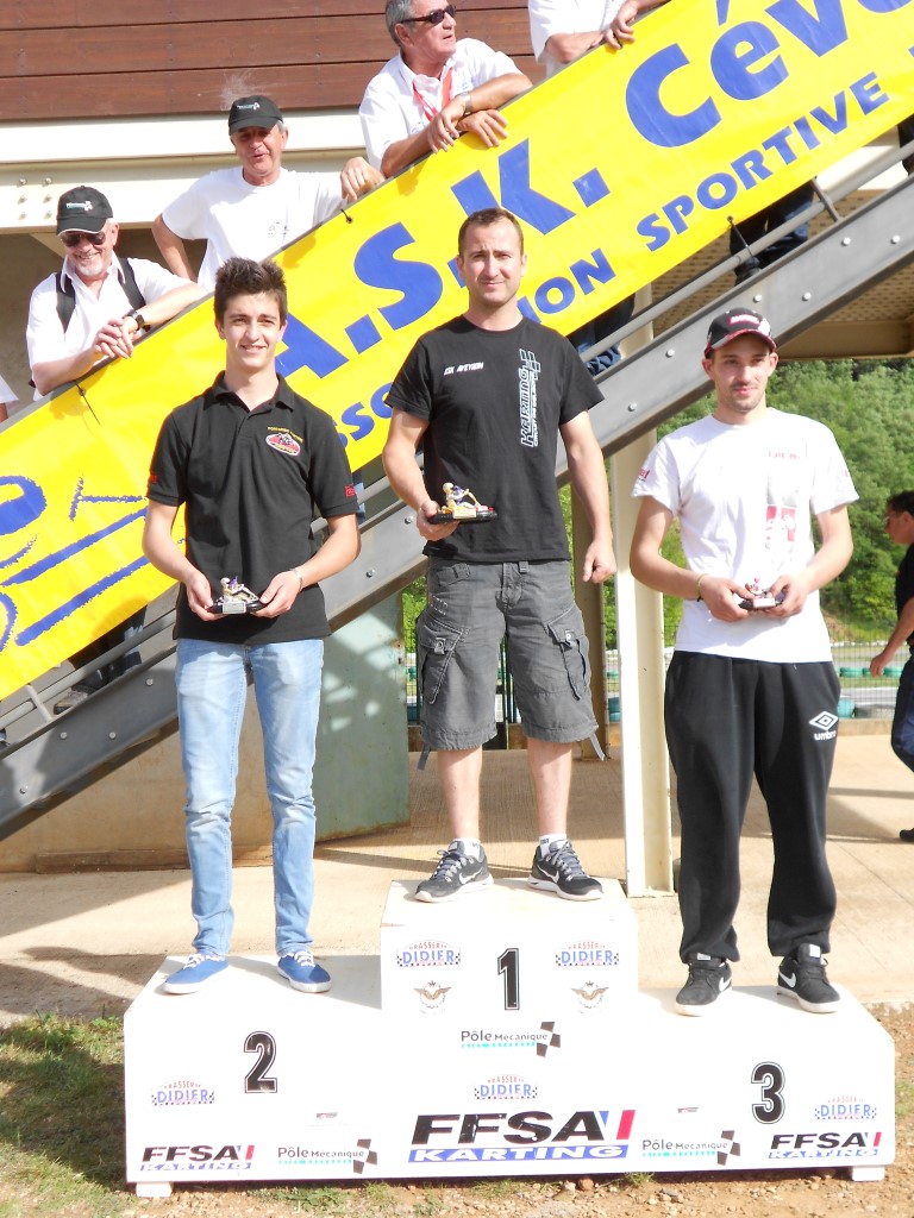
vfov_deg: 38.9
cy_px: 609
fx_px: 1725
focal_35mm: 49
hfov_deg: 29.7
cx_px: 457
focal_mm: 9
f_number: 4.5
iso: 80
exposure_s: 1/250
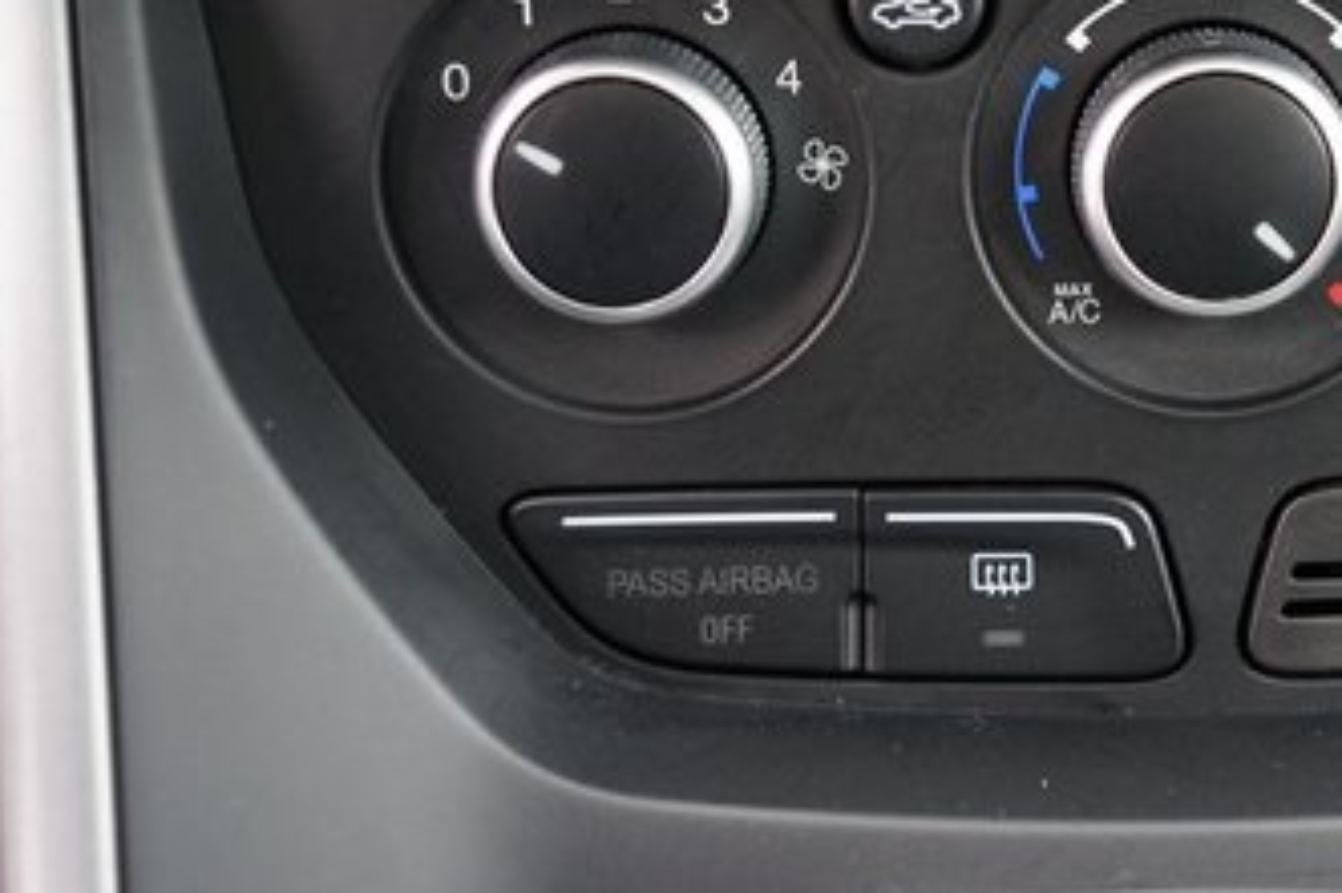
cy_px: 111
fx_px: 2943
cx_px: 1168
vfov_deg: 17.0
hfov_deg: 25.0
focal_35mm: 79
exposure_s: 1/60
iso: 1600
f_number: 4
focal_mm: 41
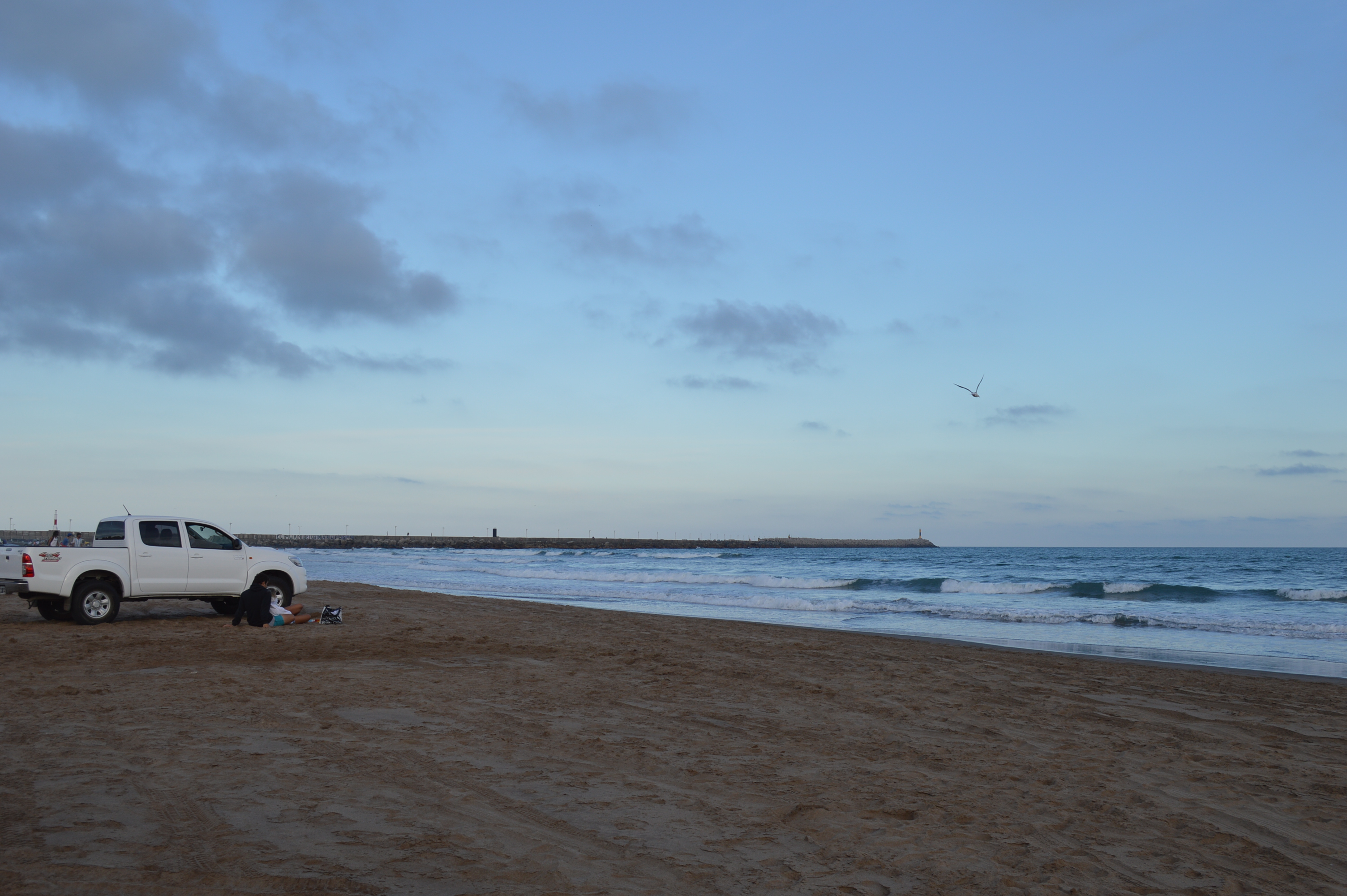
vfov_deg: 36.8
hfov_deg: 53.2
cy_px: 448
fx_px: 1346
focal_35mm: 36
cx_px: 674
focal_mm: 24
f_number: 7.1
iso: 100
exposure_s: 1/200
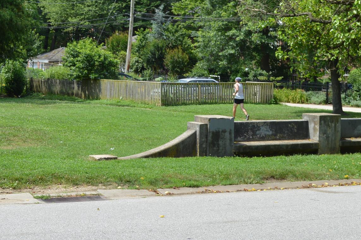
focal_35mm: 86
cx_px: 131
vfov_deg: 15.8
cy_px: 64
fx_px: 862
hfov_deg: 23.6
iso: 100
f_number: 7.1
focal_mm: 32
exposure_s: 1/200
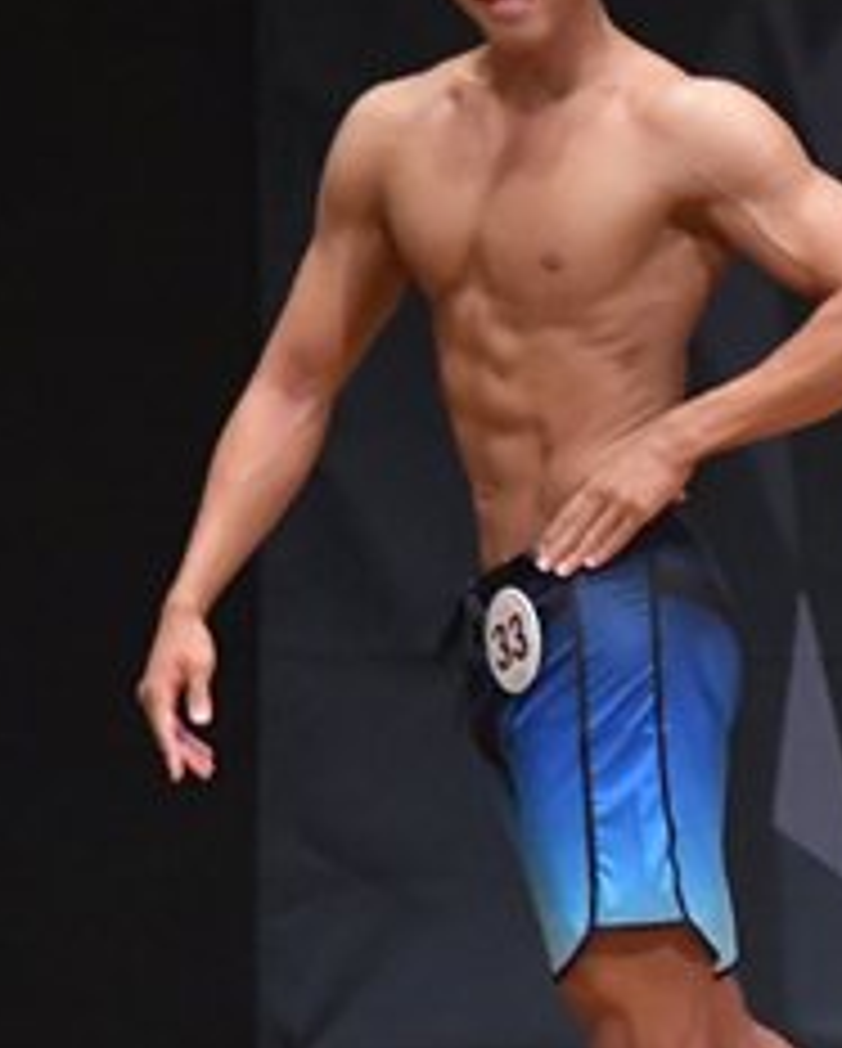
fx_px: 24716
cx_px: 1637
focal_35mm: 795
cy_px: 490
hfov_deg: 1.9
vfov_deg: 2.4
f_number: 5.6
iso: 6400
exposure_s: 1/400
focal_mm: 170
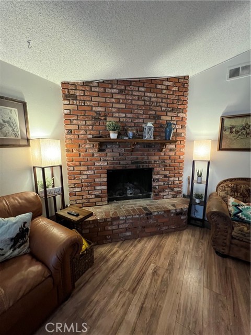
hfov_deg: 89.9
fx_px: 126
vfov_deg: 106.2
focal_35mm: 13
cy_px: 168
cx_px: 126
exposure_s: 1/30
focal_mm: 1.57
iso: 800
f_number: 1.8
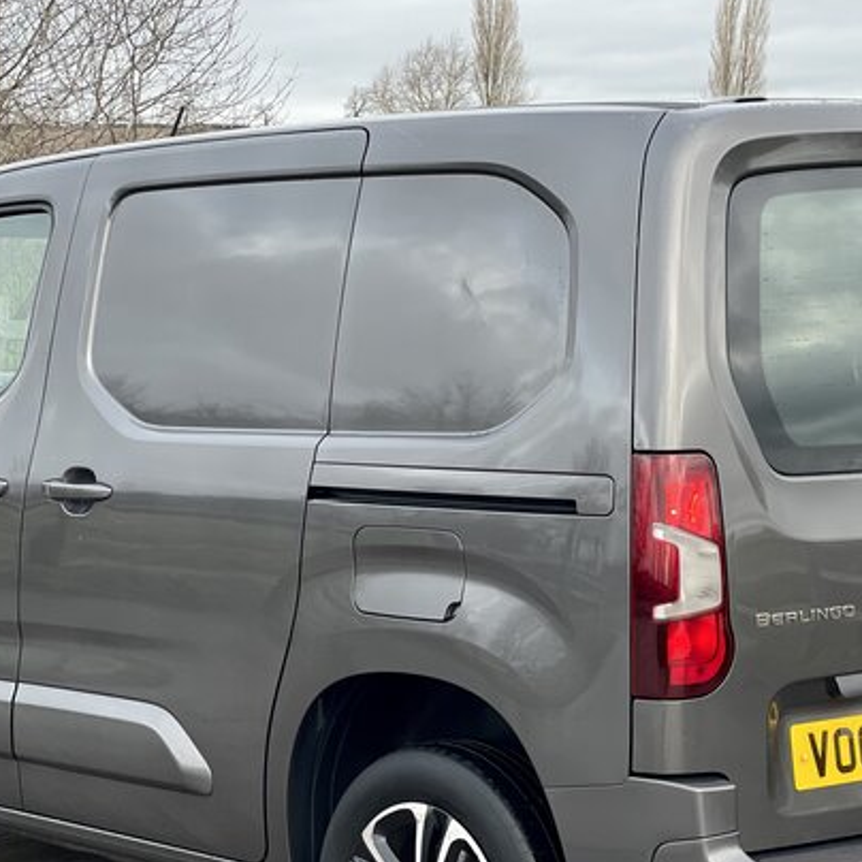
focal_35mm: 91
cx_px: 418
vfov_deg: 19.1
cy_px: 514
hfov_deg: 19.1
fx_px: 2564
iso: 32
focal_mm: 6
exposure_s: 1/99
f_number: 2
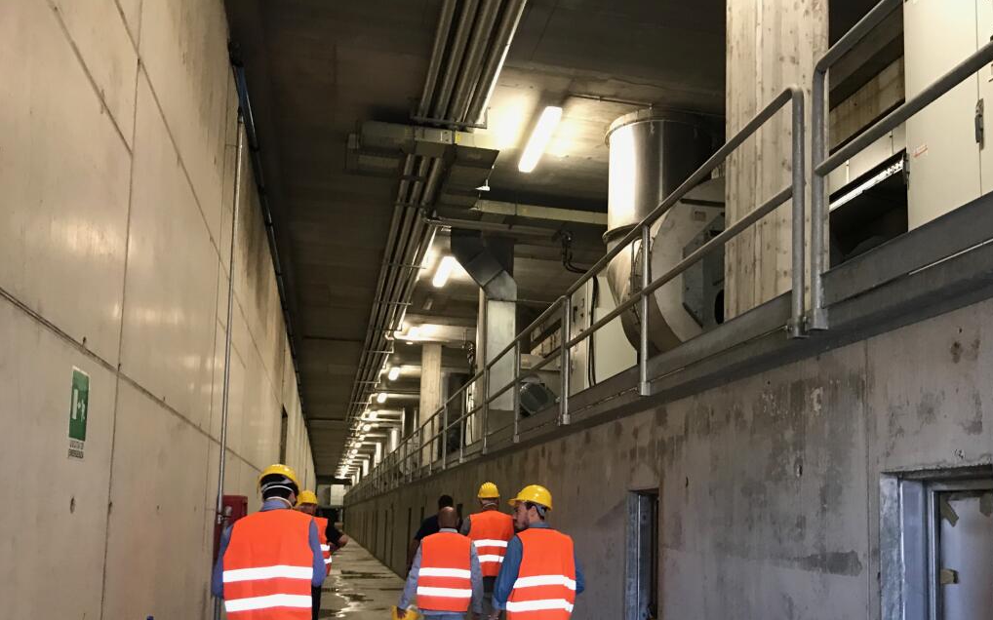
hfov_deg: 55.0
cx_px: 584
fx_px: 947
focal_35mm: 35
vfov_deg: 35.7
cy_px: 436
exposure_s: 1/17
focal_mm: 3.99
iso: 80
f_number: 1.8
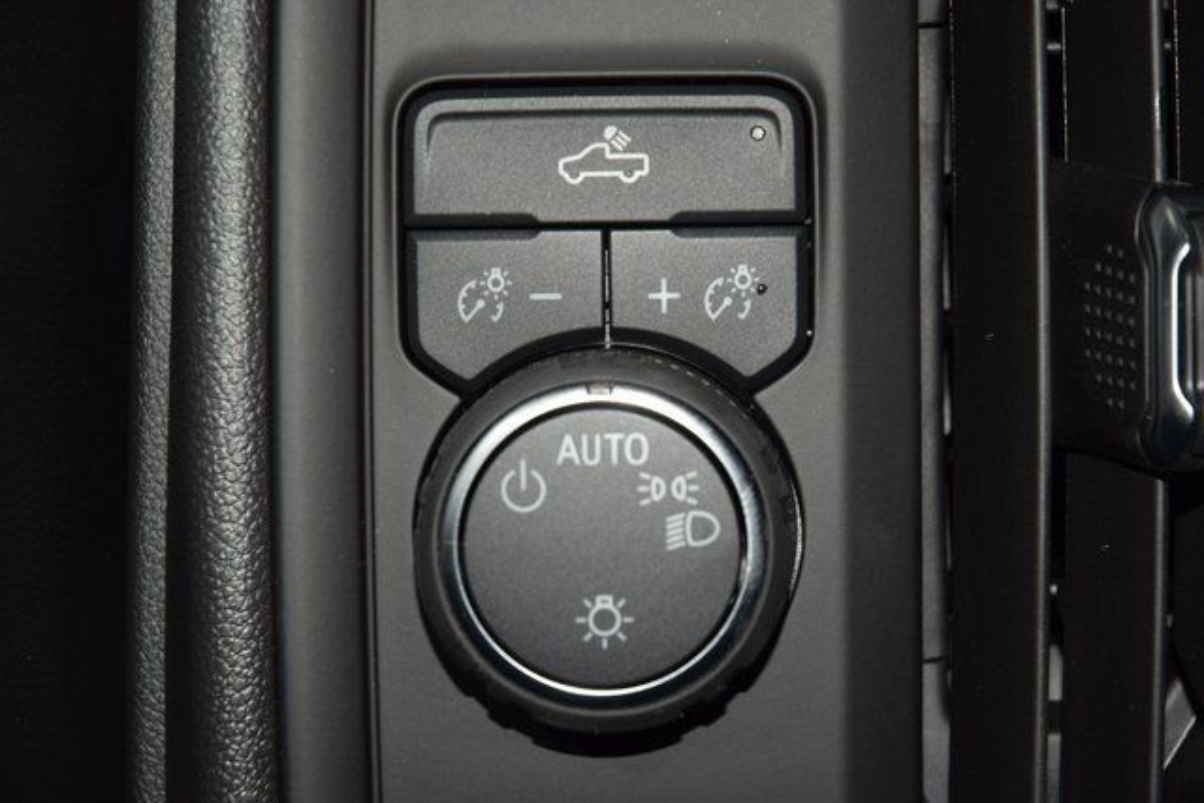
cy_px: 402
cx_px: 602
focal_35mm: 105
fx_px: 3512
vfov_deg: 13.0
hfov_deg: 19.5
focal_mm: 70
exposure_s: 1/125
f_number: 8
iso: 100
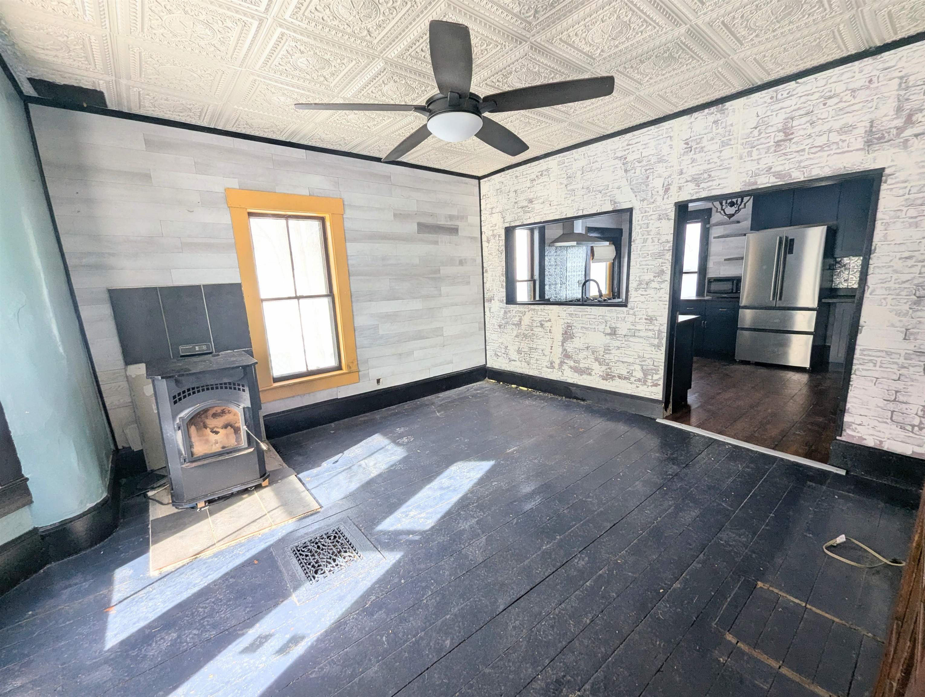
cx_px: 462
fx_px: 348
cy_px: 348
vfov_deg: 90.1
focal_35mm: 13
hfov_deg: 106.1
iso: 102
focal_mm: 1.95
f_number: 2.2
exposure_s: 1/206
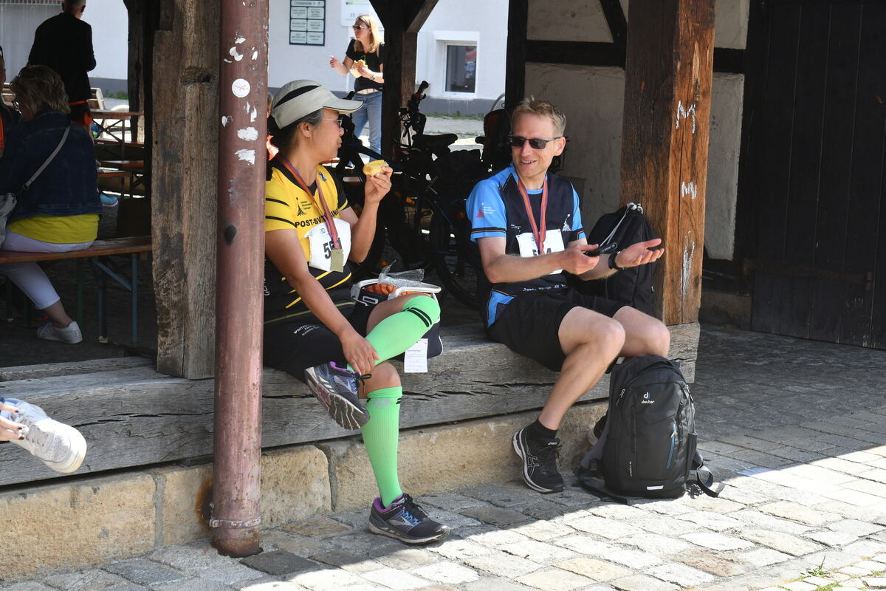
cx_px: 443
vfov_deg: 16.6
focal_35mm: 82
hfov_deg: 24.6
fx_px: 2030
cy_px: 296
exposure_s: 1/250
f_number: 7.1
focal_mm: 55
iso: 320
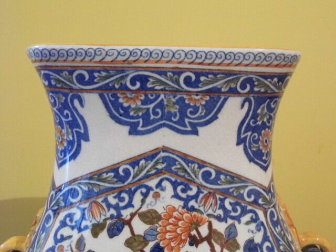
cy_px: 126
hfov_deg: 44.8
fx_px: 408
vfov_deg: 34.3
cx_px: 168
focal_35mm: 42
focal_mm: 7.6
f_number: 3.3
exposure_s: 1/8
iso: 400
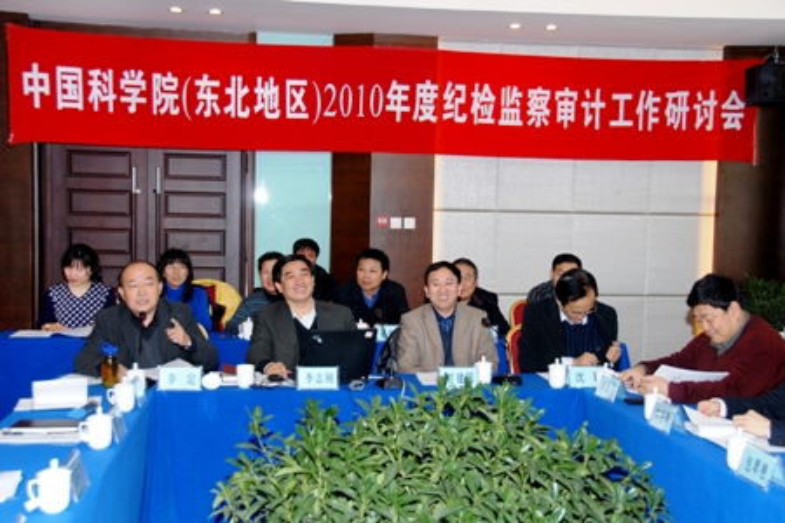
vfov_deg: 28.9
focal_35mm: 46
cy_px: 262
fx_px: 1014
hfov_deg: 42.3
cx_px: 392
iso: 100
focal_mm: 31
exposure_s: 1/60
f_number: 4
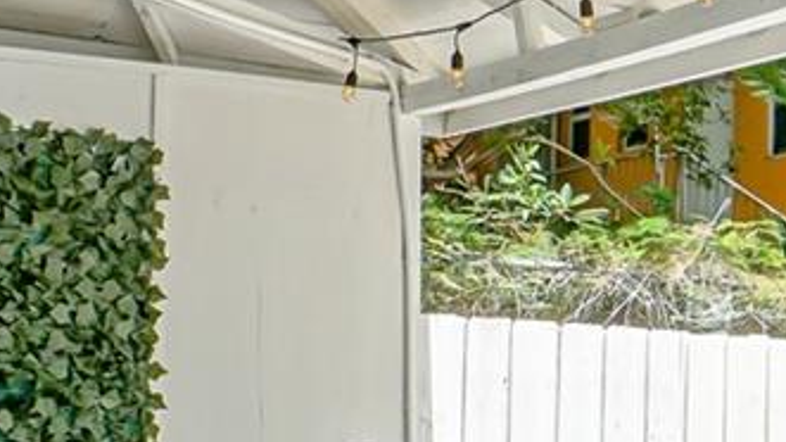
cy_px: 421
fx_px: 1584
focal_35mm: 76
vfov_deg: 15.6
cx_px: 646
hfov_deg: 27.2
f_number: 10
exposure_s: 1/200
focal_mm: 10
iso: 160
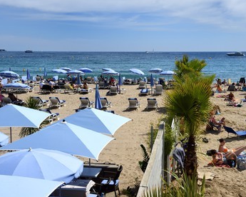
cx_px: 135
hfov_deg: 38.7
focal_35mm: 48
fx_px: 349
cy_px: 98
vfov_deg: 31.5
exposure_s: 1/320
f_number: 16
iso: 200
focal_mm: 42
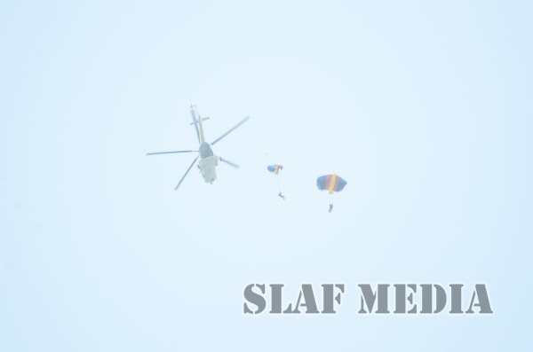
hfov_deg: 3.4
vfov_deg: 2.3
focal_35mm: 600
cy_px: 176
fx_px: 8862
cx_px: 266
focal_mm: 400
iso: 200
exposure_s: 1/320
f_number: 5.6
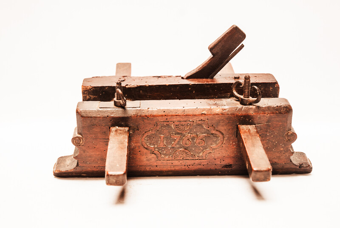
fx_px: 624
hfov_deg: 30.5
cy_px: 114
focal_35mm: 66
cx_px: 170
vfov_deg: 20.7
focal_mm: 44
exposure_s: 1/2.5
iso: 100
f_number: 4.2
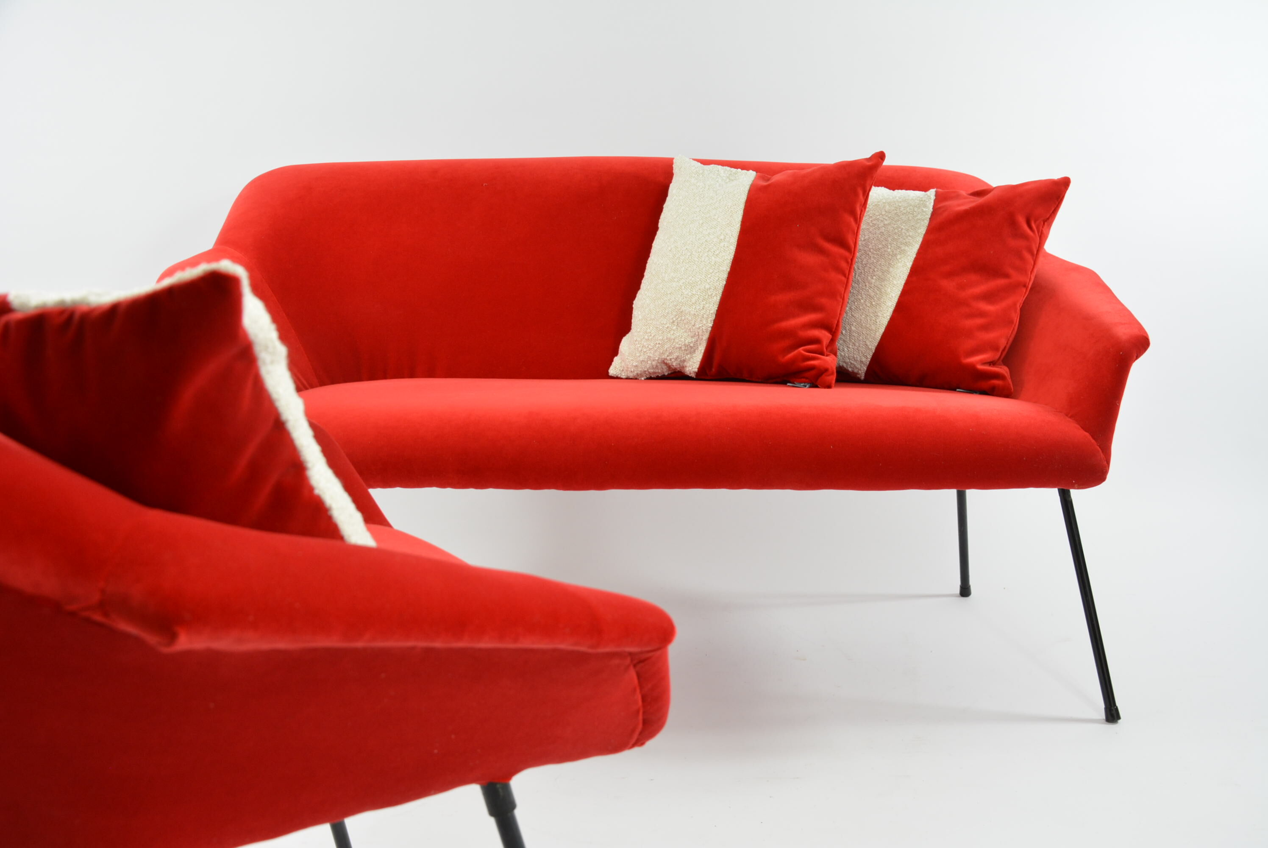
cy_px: 424
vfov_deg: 34.3
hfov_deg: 49.5
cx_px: 634
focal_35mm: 39
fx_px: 1375
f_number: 5.6
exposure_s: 1/60
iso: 560
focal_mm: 26
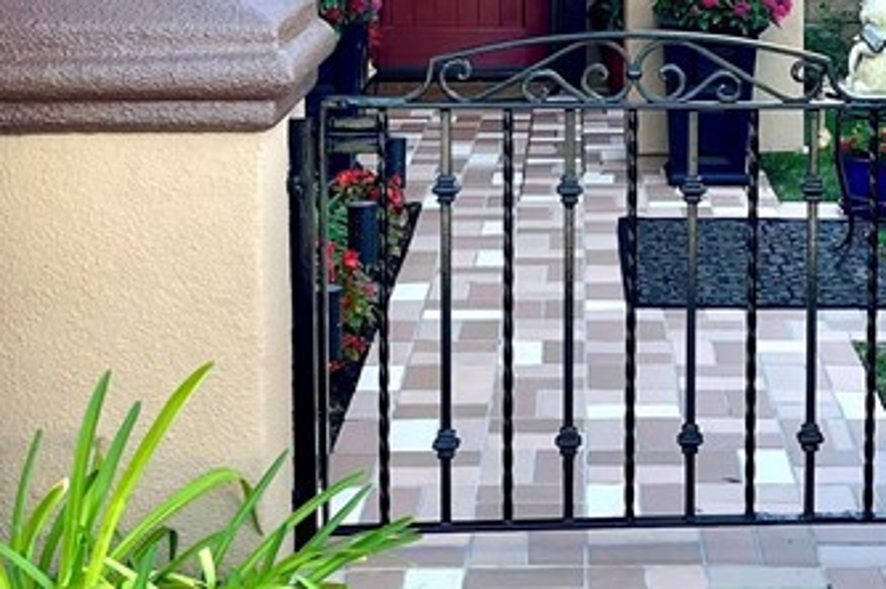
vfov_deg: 16.2
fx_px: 2041
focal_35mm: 83
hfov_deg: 23.9
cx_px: 783
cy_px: 56
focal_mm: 5.1
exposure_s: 1/175
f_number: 1.6
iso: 32
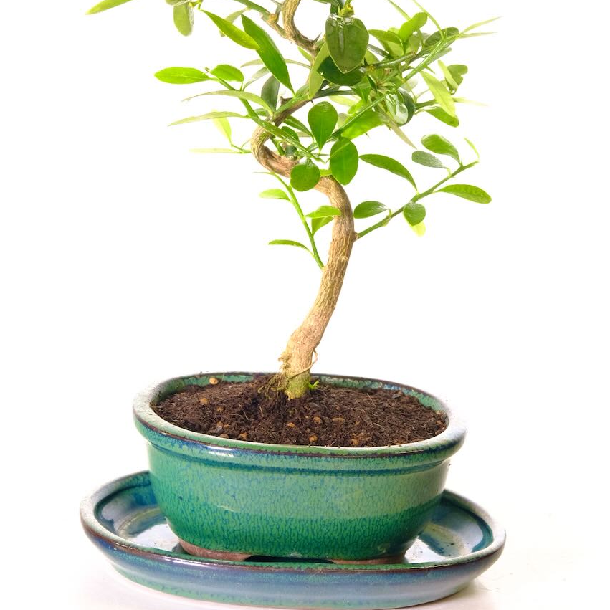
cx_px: 305
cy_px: 169
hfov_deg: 12.3
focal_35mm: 142
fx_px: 2831
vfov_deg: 12.3
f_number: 11
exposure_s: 1/13
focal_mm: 74.1
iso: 1600
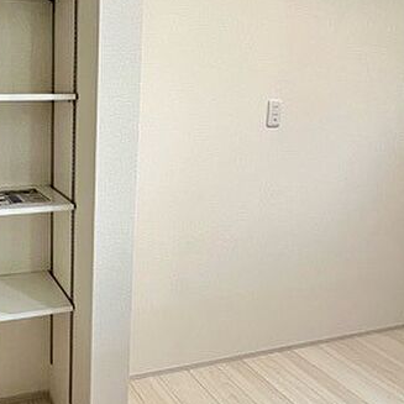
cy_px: 158
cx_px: 28
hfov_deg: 48.7
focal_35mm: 29
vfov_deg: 55.1
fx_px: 383
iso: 250
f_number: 1.8
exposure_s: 1/60
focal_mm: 1.57
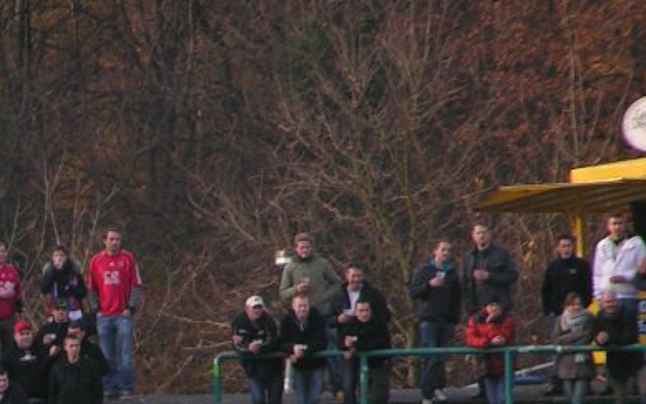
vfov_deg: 1.6
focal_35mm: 829
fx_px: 14593
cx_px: -2
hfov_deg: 2.5
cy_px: 429
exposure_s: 1/400
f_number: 3.5
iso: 80
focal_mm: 58
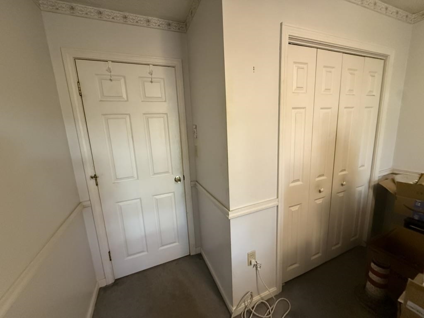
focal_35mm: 14
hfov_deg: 102.1
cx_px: 212
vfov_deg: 85.7
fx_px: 171
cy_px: 159
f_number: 2.2
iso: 640
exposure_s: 1/60
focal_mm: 2.22
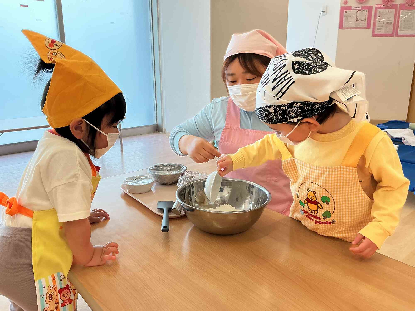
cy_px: 156
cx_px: 208
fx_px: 348
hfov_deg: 61.7
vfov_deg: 48.2
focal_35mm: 29
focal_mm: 3
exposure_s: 1/165
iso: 25
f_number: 1.8
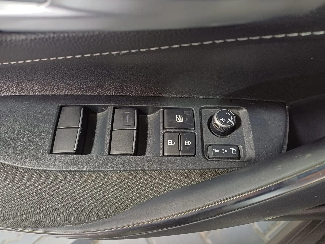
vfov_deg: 53.0
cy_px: 120
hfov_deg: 67.3
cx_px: 158
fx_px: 244
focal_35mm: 26
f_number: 1.8
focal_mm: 4.65
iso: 400
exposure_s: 1/25
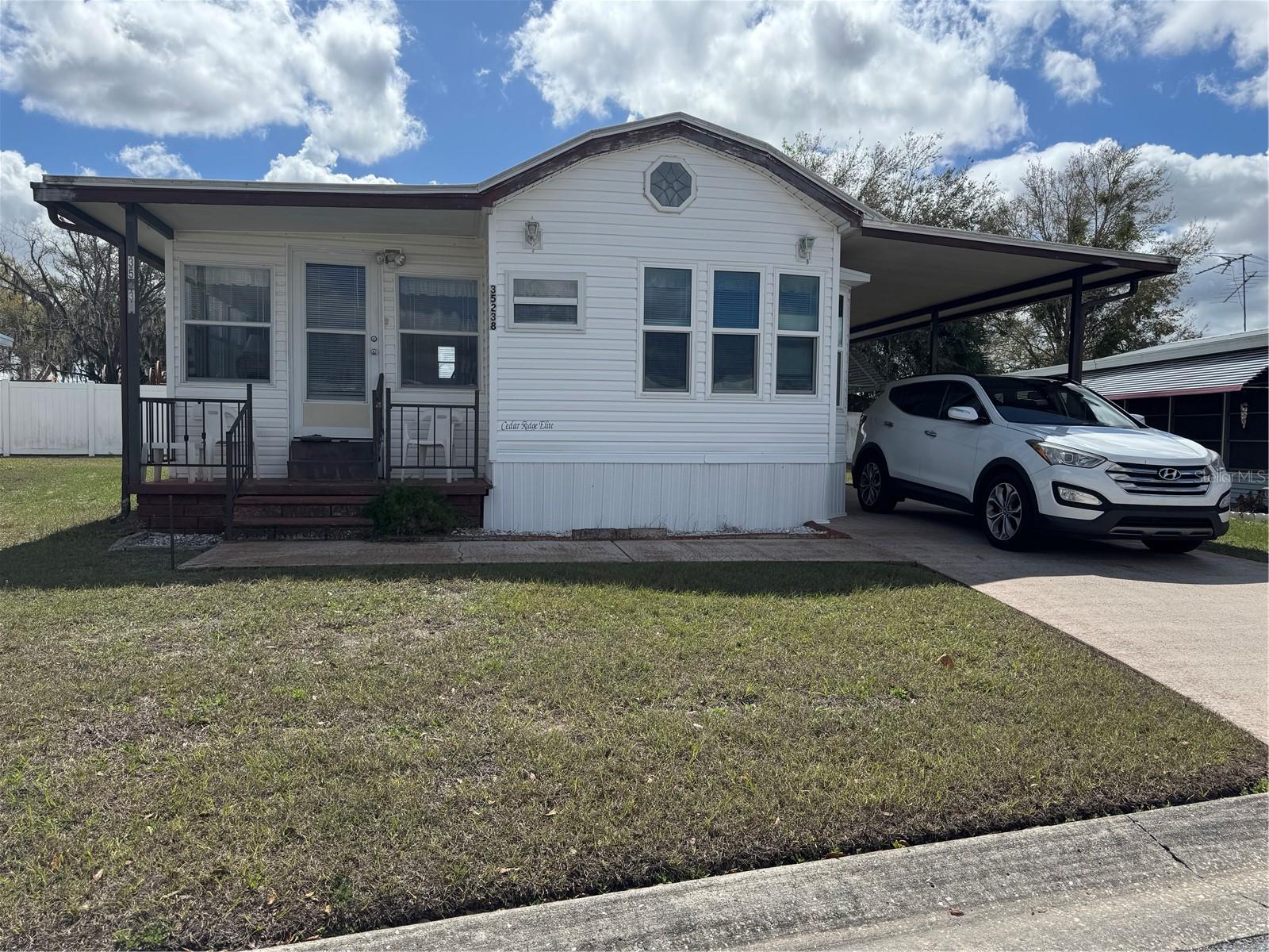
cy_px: 476
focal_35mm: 24
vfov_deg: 56.8
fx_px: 880
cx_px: 634
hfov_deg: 71.6
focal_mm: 6.76
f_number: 1.78
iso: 80
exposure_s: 1/6410
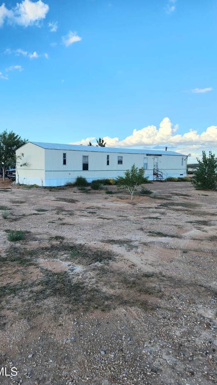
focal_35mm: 26
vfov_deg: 71.9
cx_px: 83
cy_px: 190
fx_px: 266
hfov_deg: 44.0
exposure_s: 1/833
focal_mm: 5.4
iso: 20
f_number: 1.8
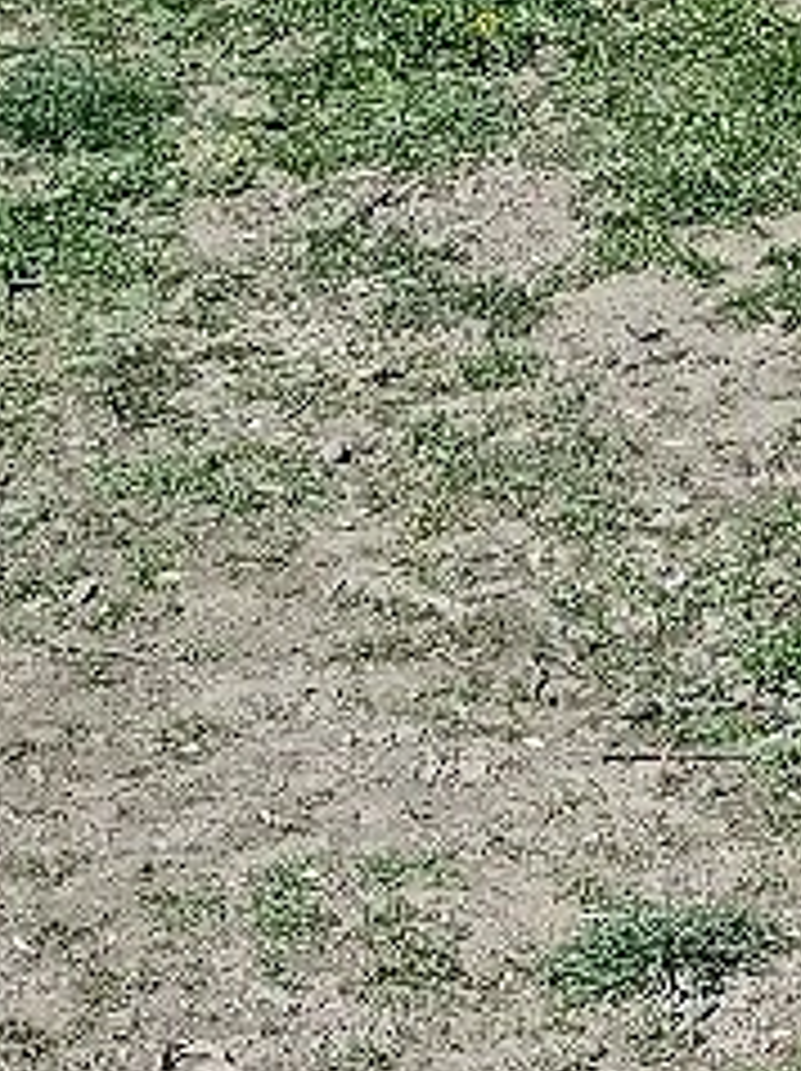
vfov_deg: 14.0
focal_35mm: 129
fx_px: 3987
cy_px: 1784
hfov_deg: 11.2
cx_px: 1012
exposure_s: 1/2000
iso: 50
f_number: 1.8
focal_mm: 5.54
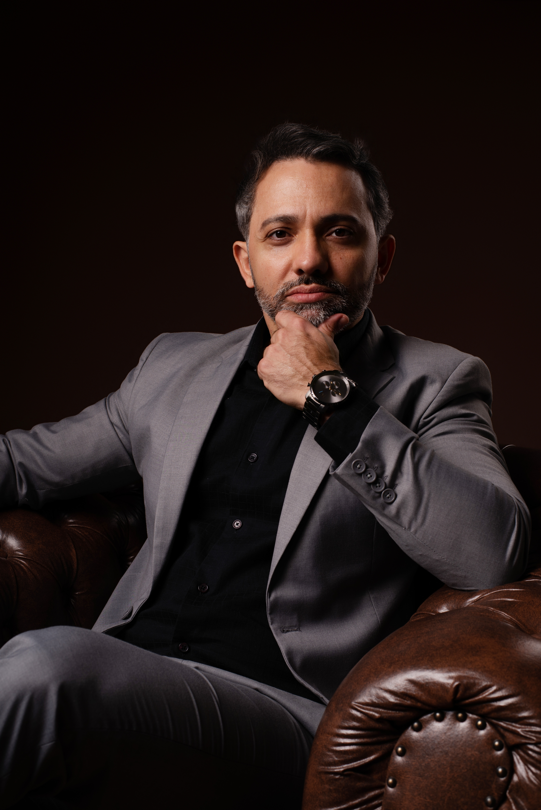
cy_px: 405
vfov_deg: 39.6
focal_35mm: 50
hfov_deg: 27.0
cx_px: 270
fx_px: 1126
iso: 100
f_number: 8
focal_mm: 50
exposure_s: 1/160
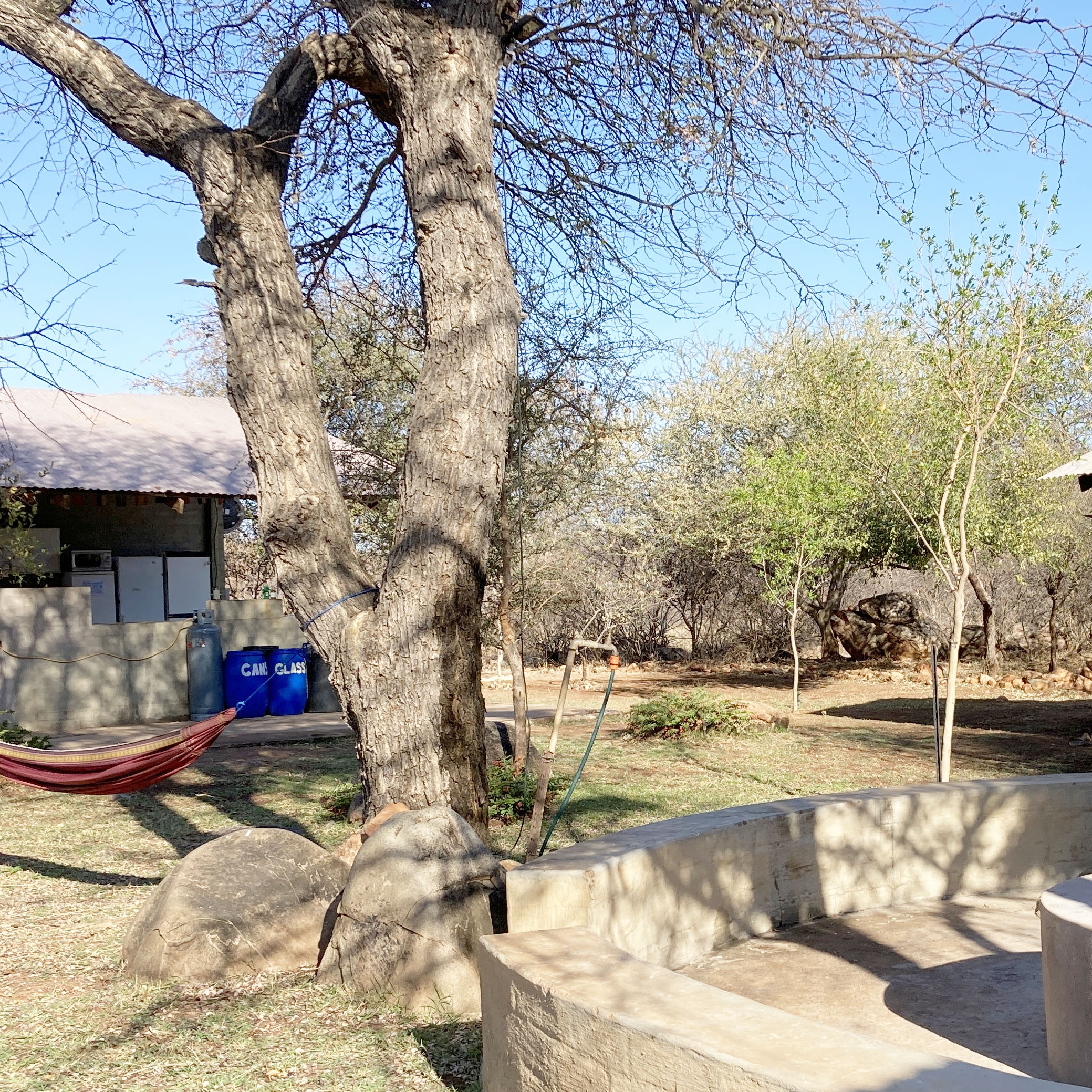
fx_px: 1713
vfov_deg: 35.3
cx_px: 750
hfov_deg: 34.9
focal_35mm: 48
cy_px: 646
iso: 20
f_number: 1.8
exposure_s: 1/1091
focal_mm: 3.99
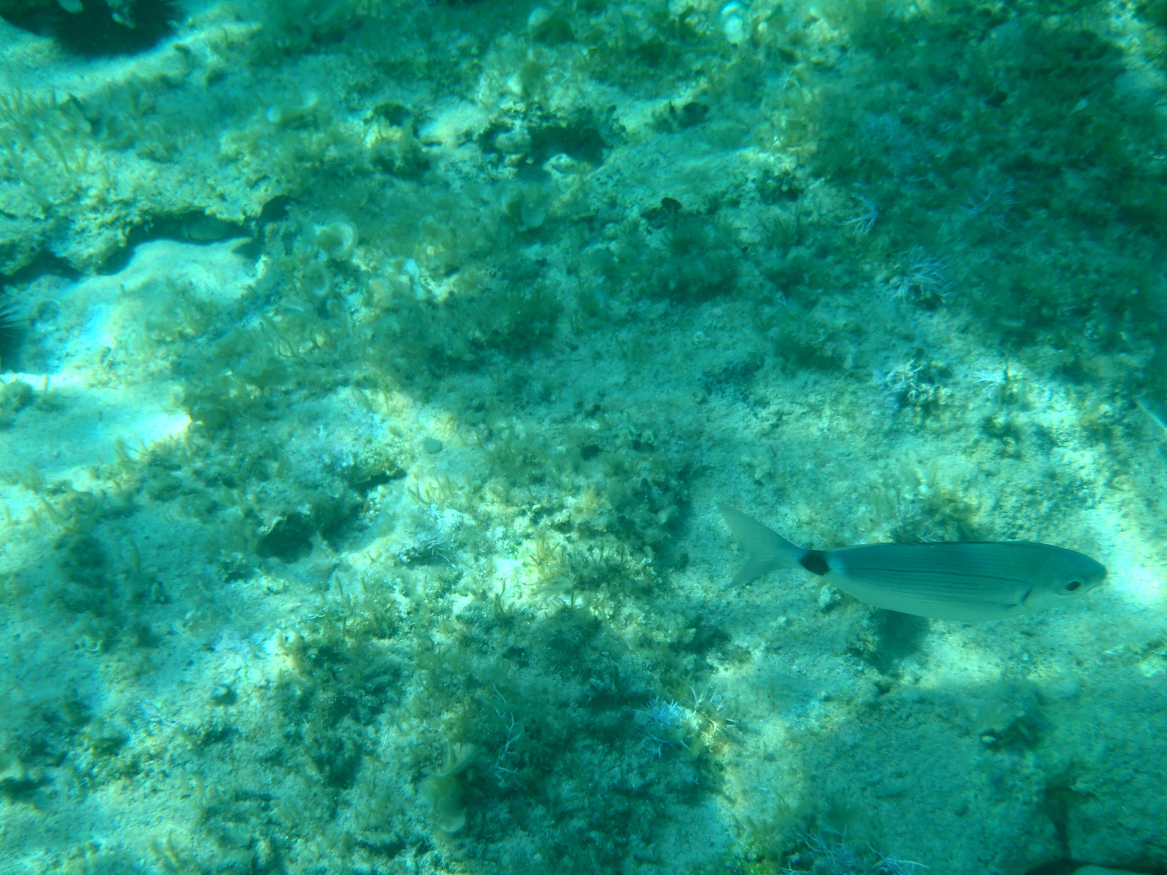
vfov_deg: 13.3
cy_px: 438
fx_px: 3742
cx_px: 584
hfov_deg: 17.7
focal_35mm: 111
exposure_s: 1/250
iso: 80
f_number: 5.2
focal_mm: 19.85
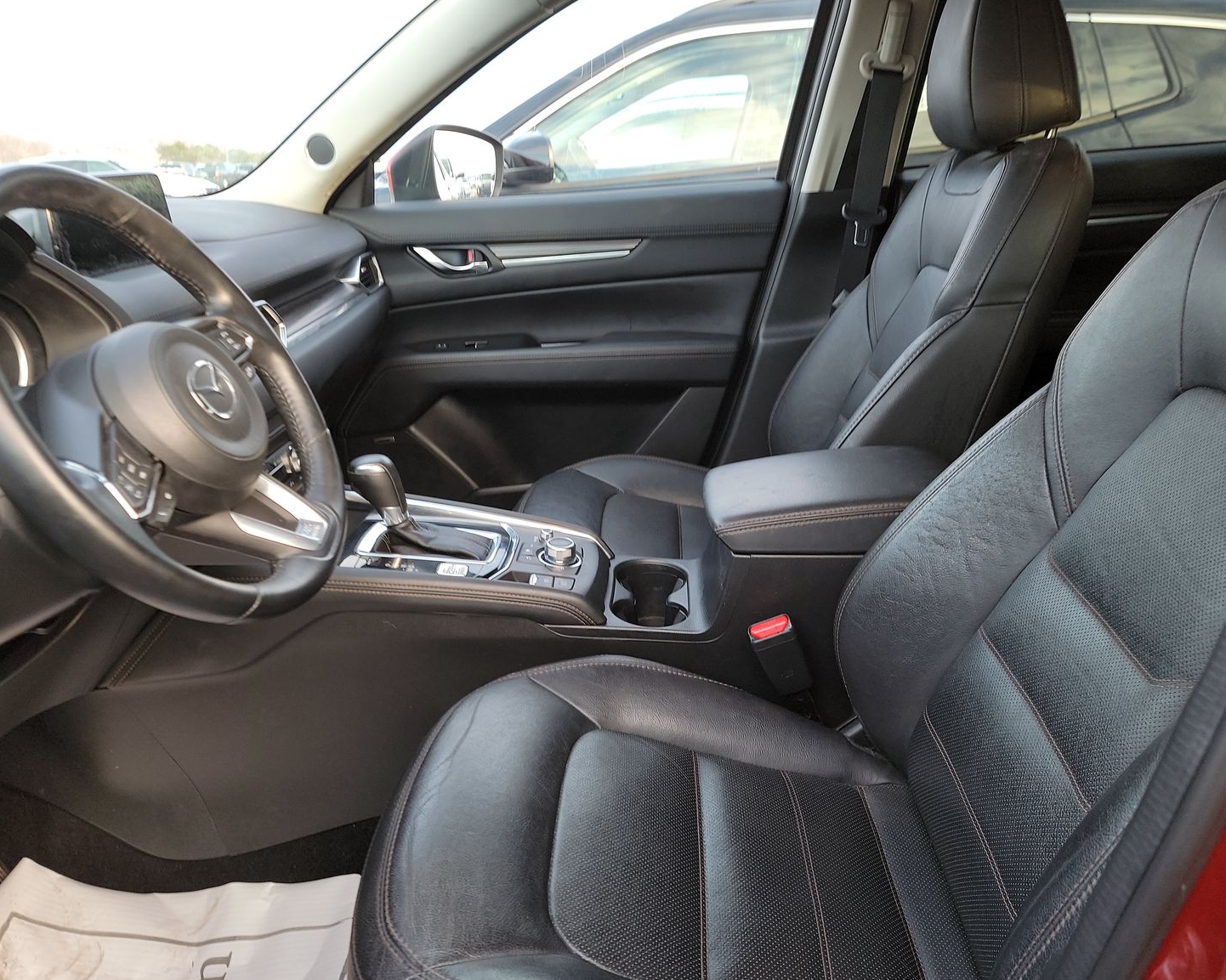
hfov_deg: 66.0
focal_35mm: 26
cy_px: 487
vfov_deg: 54.9
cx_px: 602
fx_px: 943
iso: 156
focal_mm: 6.7
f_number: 1.8
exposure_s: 1/59
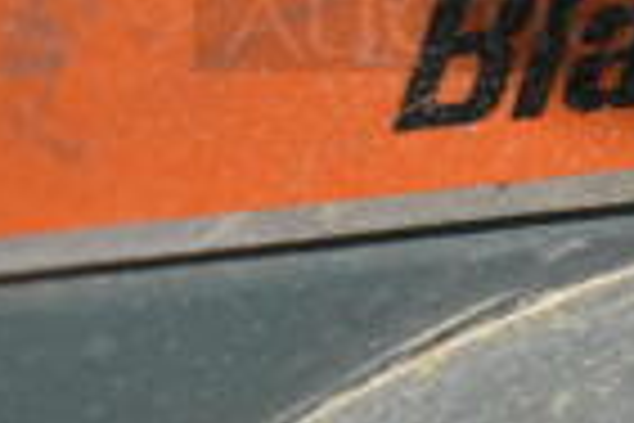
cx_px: 697
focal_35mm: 227
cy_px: -166
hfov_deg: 9.0
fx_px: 4000
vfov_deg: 6.0
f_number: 4.5
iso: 1800
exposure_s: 1/60
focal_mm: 35
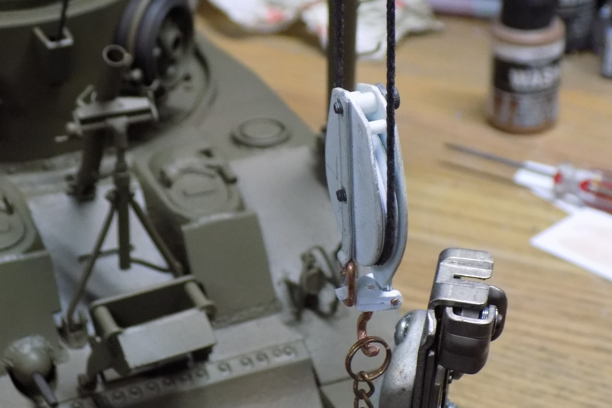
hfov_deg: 22.6
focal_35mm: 90
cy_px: 262
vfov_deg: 15.2
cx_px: 350
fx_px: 1530
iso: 400
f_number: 4.2
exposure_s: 1/25
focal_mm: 12.5
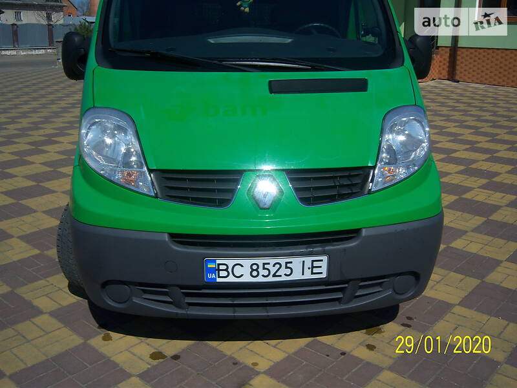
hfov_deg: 51.4
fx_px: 538
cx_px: 258
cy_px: 194
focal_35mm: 36
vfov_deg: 39.7
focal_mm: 7.5
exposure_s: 1/500
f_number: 4.8
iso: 80
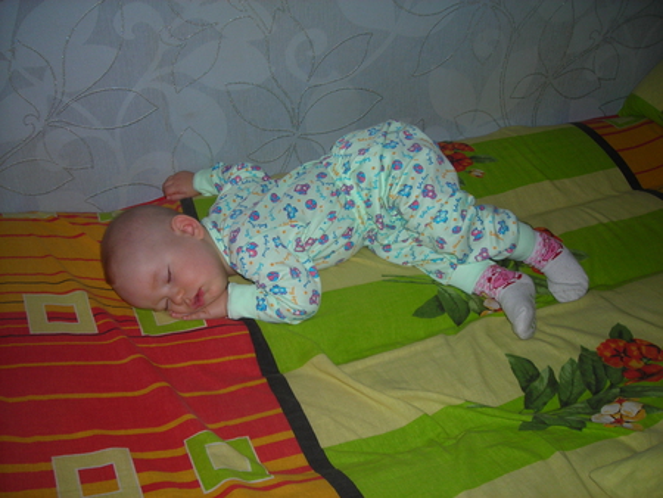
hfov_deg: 49.0
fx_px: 728
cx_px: 332
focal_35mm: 38
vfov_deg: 37.8
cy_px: 249
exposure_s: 1/60.1
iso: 50
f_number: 3.2
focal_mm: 6.3
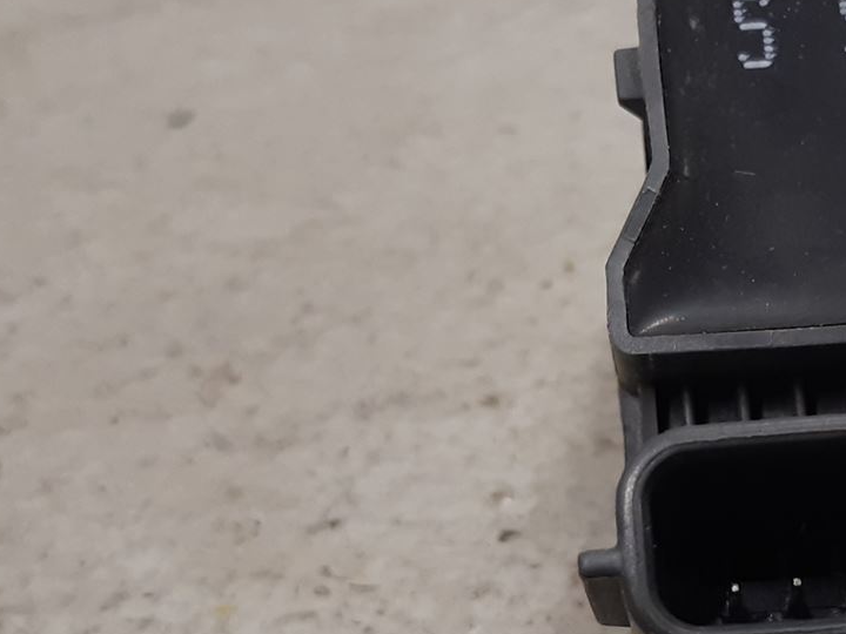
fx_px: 1809
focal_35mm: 74
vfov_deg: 19.9
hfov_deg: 25.7
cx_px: 718
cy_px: 360
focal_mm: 3.93
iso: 125
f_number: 1.7
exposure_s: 1/50
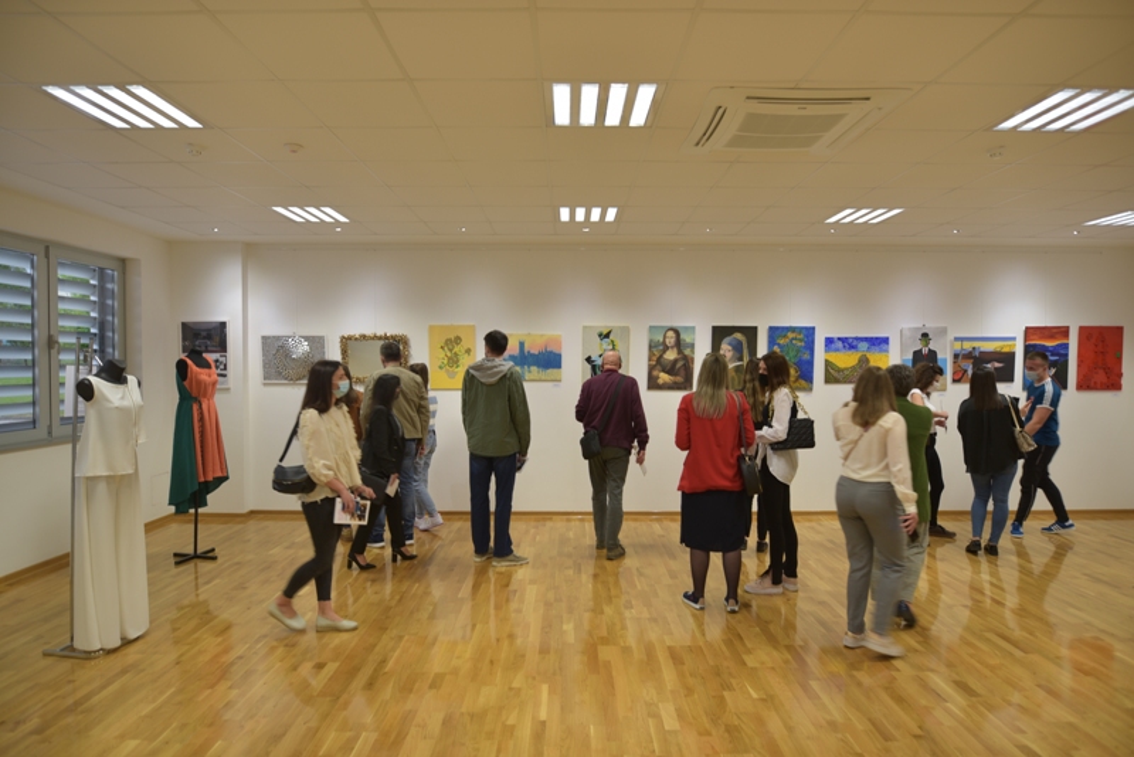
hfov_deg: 84.0
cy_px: 378
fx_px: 630
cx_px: 567
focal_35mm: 20
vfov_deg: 62.0
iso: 100
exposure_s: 1/30
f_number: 2.8
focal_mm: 20
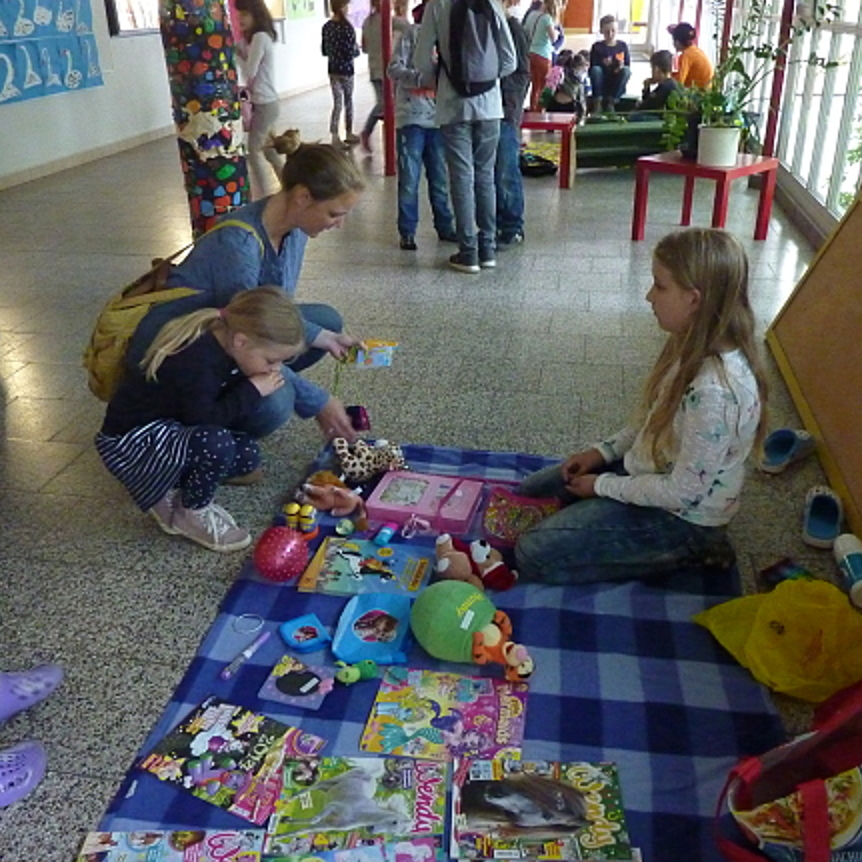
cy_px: 435
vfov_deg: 54.0
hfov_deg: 54.0
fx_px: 845
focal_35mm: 30
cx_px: 449
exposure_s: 1/13
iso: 800
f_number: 3.3
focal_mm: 4.1
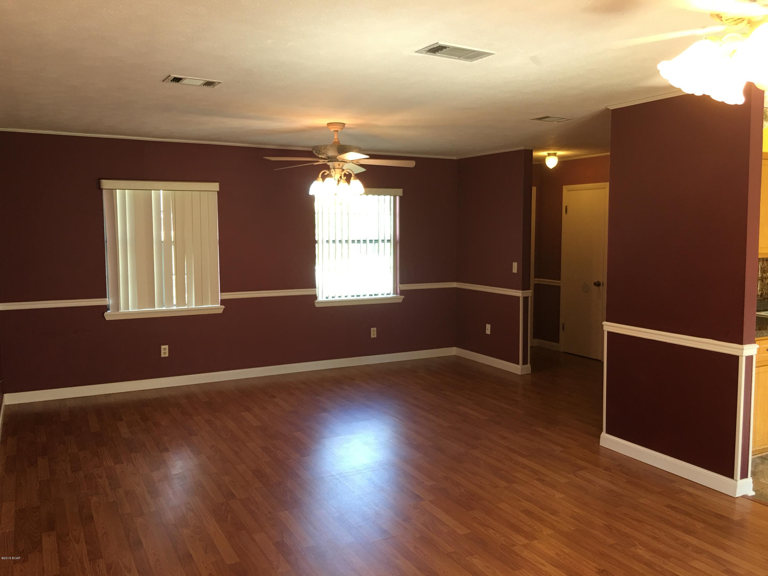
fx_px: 643
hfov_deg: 61.7
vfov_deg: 48.2
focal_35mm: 29
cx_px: 384
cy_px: 288
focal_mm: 4.15
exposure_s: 1/15
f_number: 2.2
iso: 32
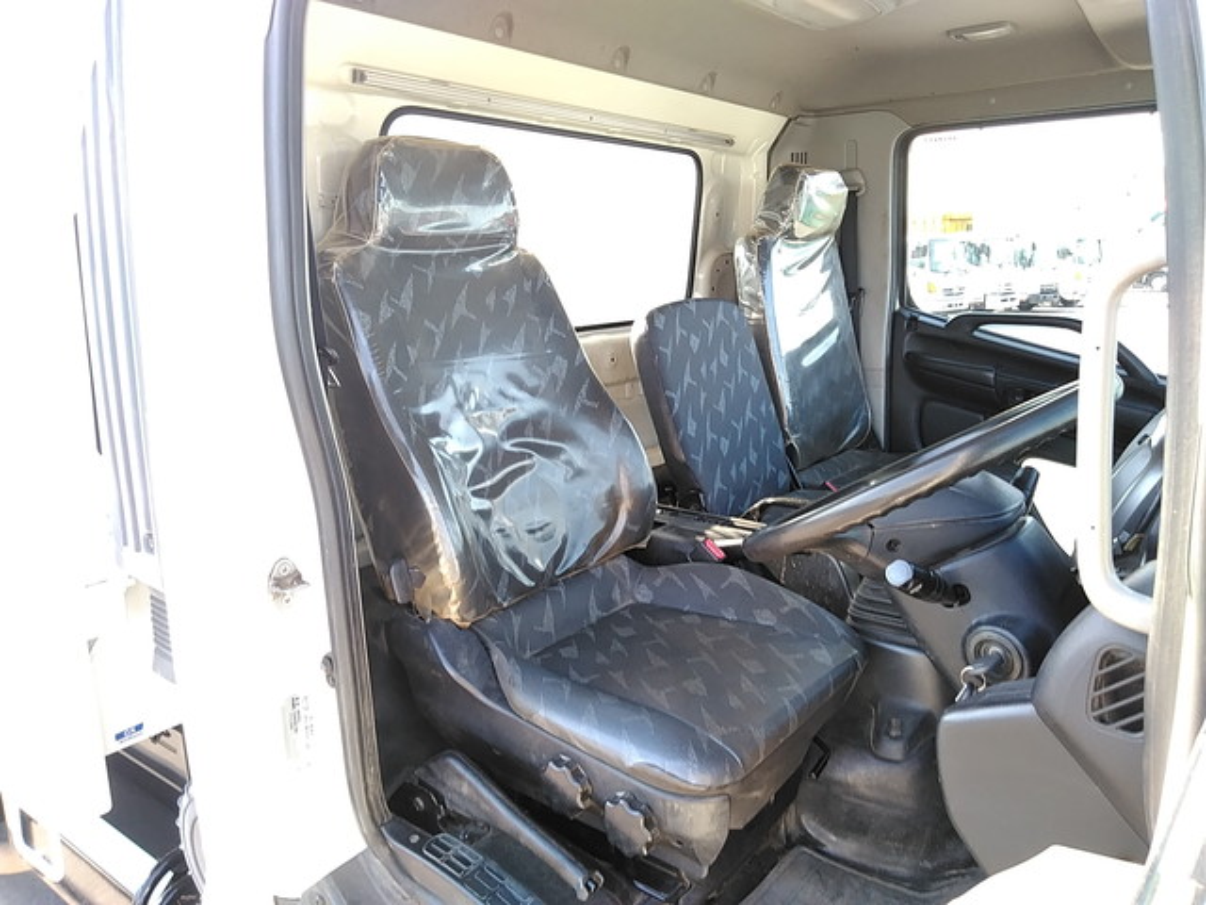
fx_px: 941
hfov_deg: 65.3
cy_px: 452
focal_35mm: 27
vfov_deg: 51.4
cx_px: 603
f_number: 2.2
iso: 72
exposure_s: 1/60
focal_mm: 3.46
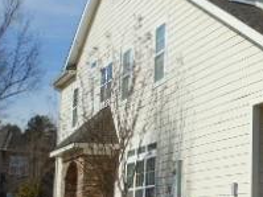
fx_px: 683
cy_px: 110
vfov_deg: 16.4
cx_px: 387
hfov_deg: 19.2
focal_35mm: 90
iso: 80
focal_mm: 5
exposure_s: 1/1000
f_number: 3.7
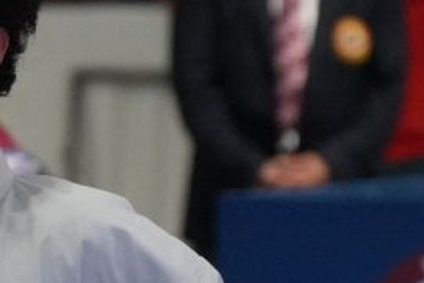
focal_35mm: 703
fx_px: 8284
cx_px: -219
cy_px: 625
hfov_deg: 2.9
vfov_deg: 2.0
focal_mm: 106
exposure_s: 1/500
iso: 5000
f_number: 2.8
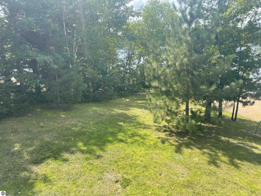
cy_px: 98
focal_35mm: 25
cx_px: 130
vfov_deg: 54.9
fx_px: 188
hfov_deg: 69.4
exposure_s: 1/1109
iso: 32
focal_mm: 5.1
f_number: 1.6
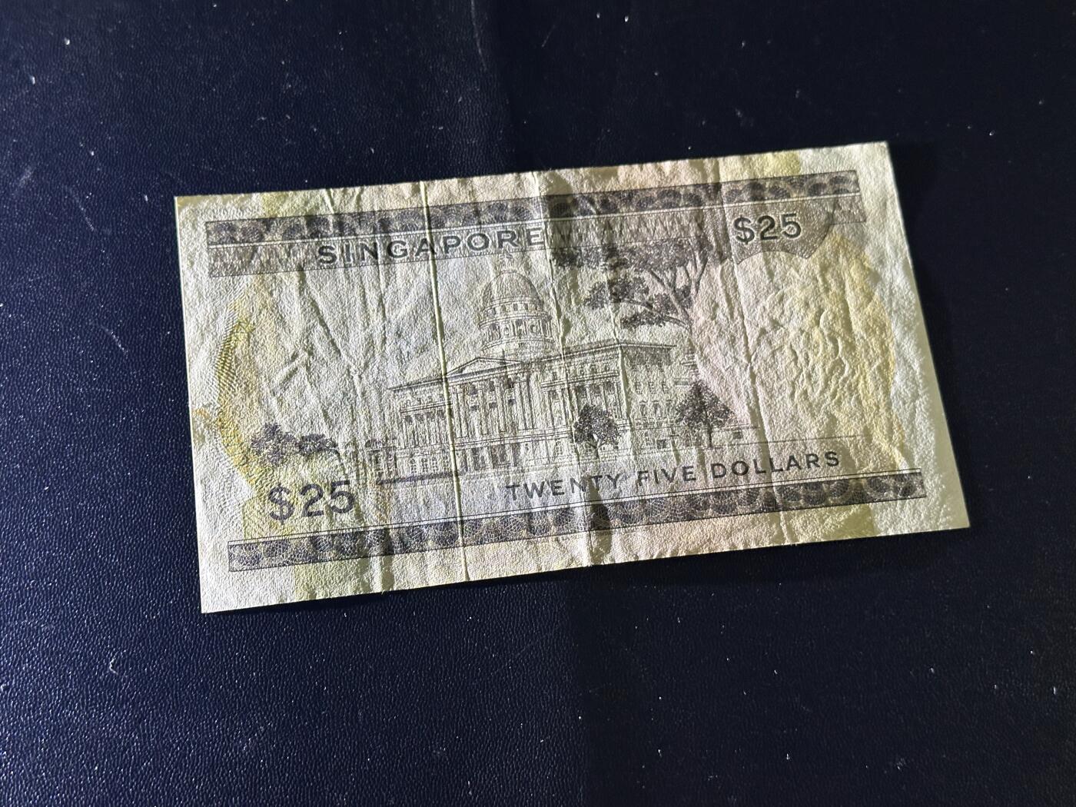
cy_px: 404
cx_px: 538
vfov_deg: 30.3
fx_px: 1492
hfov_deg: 39.7
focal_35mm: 48
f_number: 1.78
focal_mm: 6.86
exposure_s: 1/50
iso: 200
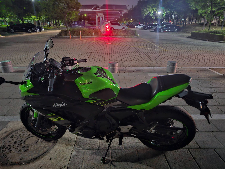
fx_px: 149
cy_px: 84
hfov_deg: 73.9
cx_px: 112
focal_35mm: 23
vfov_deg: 58.9
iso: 2000
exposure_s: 1/8
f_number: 1.7
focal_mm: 6.3
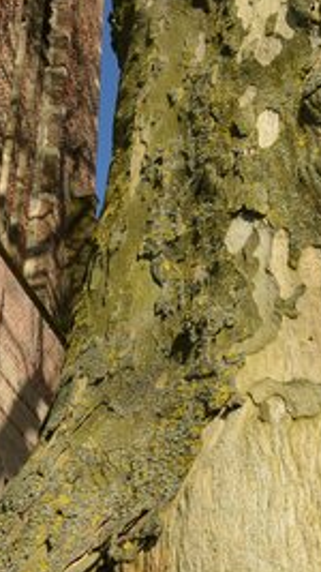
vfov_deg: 29.0
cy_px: -74
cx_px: 156
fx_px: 985
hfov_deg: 18.5
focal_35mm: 65
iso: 100
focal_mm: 24
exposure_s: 1/80
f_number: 14
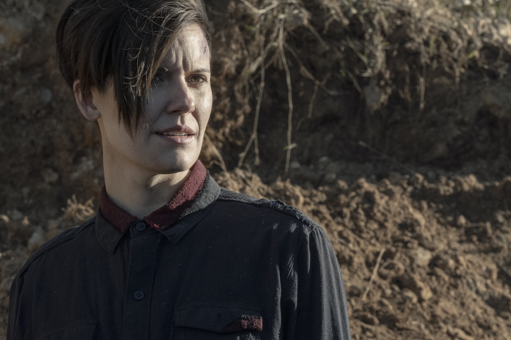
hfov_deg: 8.3
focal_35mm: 247
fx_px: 3505
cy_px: 172
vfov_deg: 5.6
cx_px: 264
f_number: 16
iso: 1600
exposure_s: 1/500
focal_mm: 140
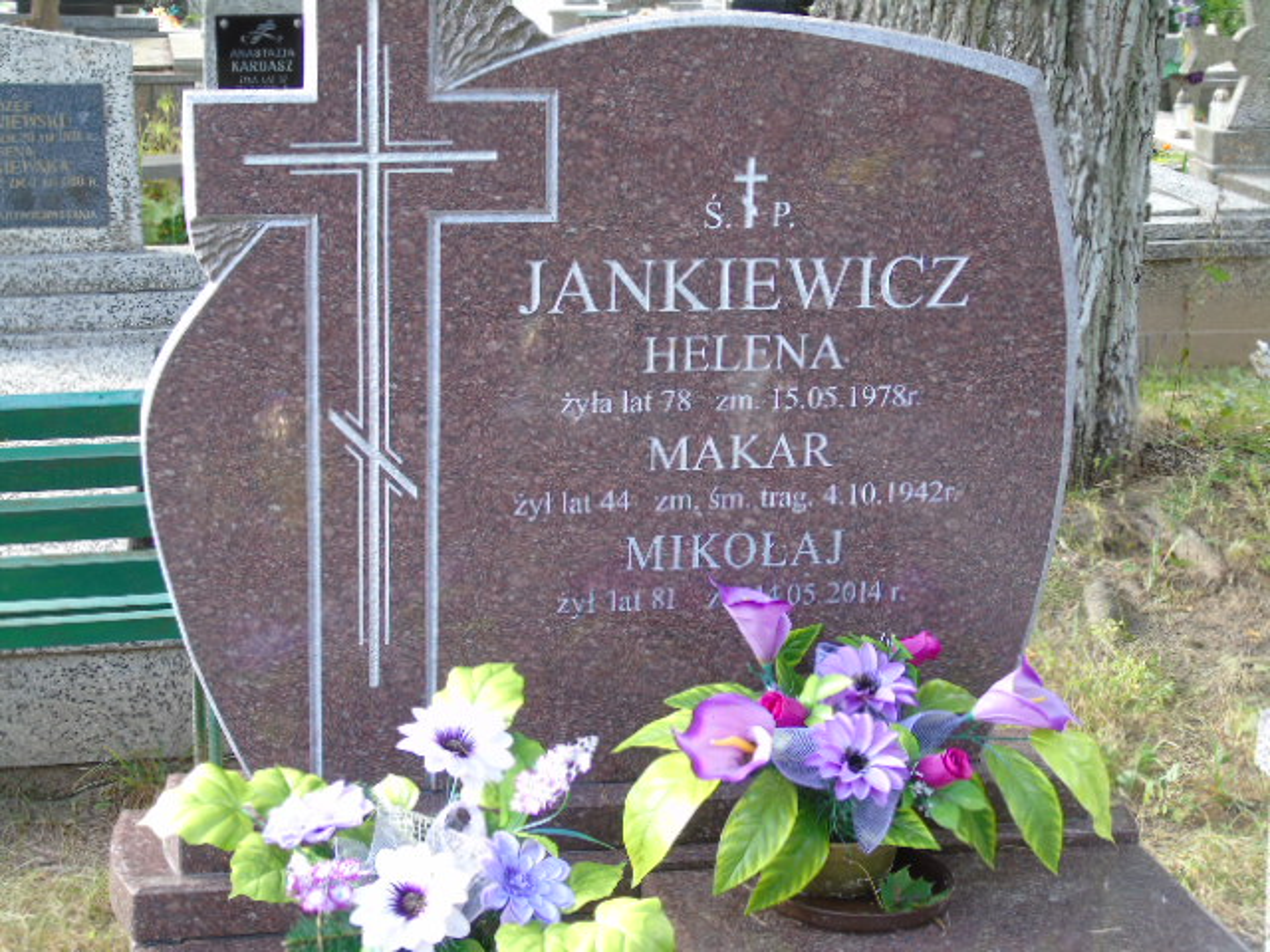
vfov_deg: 20.7
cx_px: 635
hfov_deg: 27.4
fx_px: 2605
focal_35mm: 71
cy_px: 476
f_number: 4.7
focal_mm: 13
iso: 100
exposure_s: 1/30
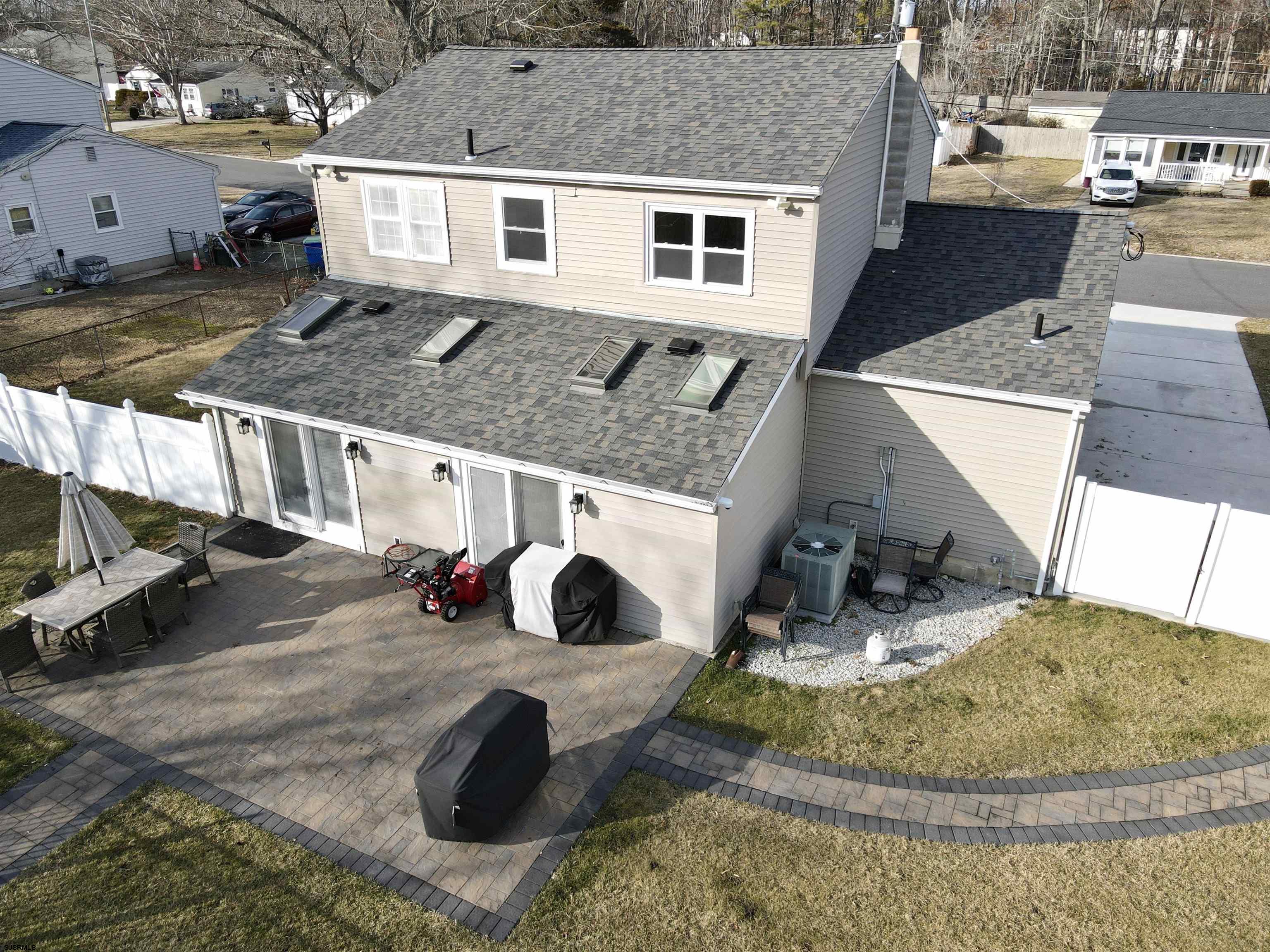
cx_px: 635
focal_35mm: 24
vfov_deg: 56.8
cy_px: 476
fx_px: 881
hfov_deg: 71.6
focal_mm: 4.5
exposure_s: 1/400
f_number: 2.8
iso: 100
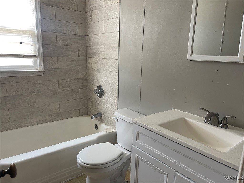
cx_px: 122
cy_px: 92
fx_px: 176
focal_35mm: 25
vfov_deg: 54.9
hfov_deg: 69.4
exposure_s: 1/60
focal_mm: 5.1
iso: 100
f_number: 1.6
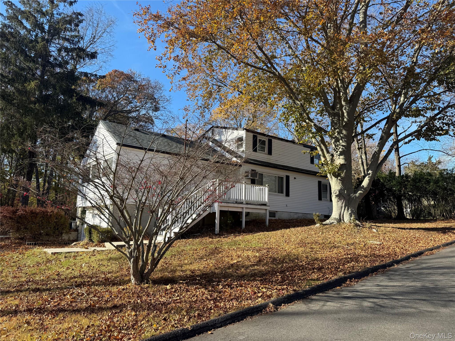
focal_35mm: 24
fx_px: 315
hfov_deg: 71.6
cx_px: 228
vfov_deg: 56.8
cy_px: 170
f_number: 1.78
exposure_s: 1/1770
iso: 80
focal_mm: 6.76
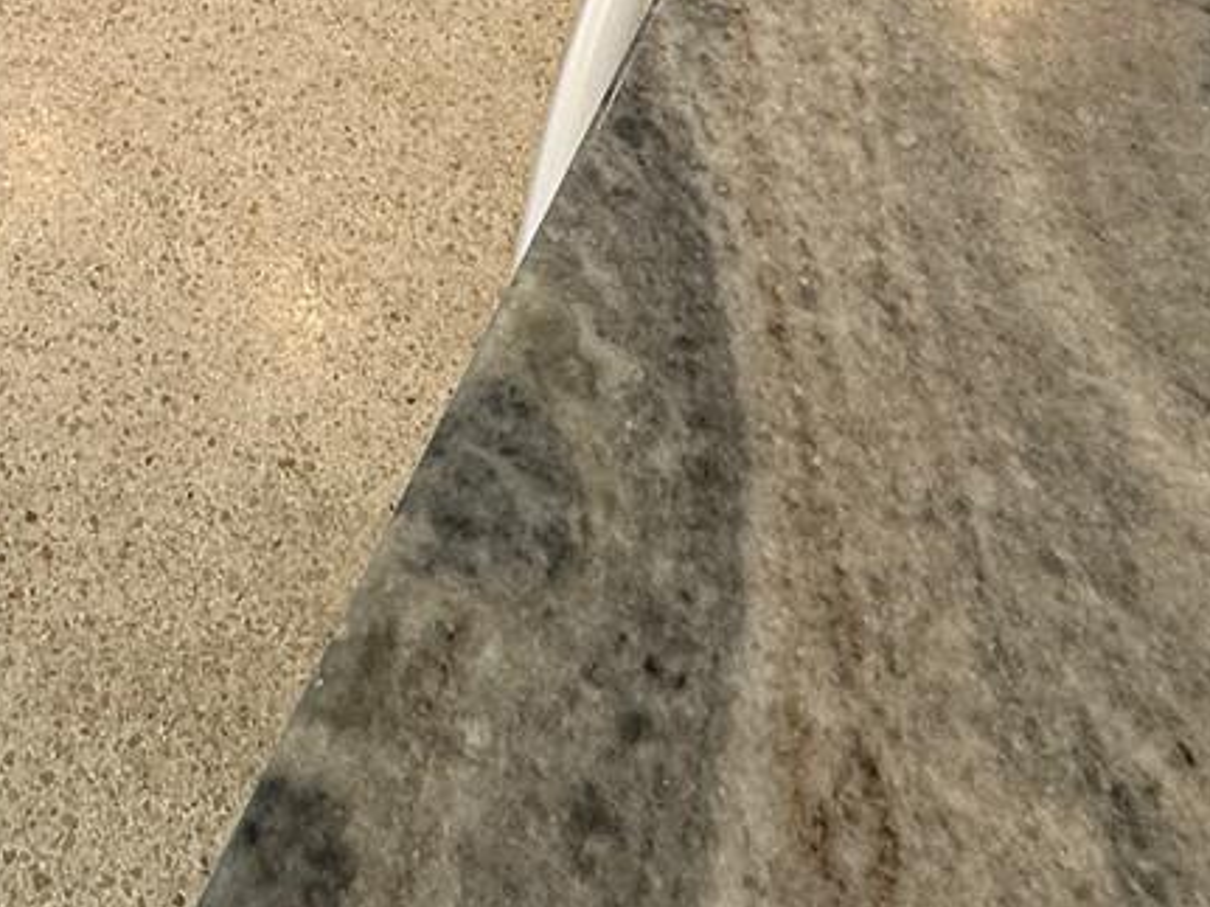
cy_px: -680
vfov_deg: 20.6
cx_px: 98
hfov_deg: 34.6
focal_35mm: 52
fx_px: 1817
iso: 125
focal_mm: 2.22
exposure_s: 1/120
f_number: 2.2
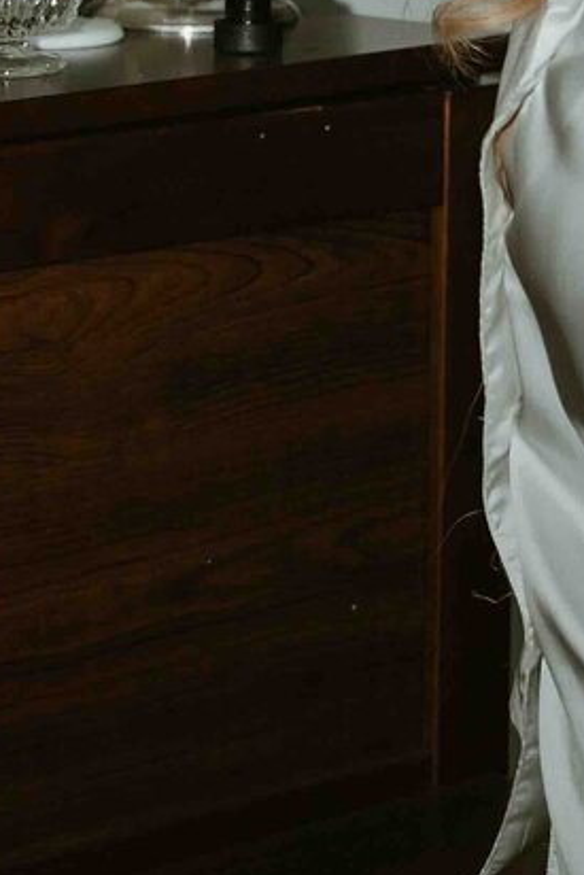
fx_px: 4887
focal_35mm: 201
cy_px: -464
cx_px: 166
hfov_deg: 6.8
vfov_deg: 9.9
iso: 250
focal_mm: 46
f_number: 3.2
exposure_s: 1/500
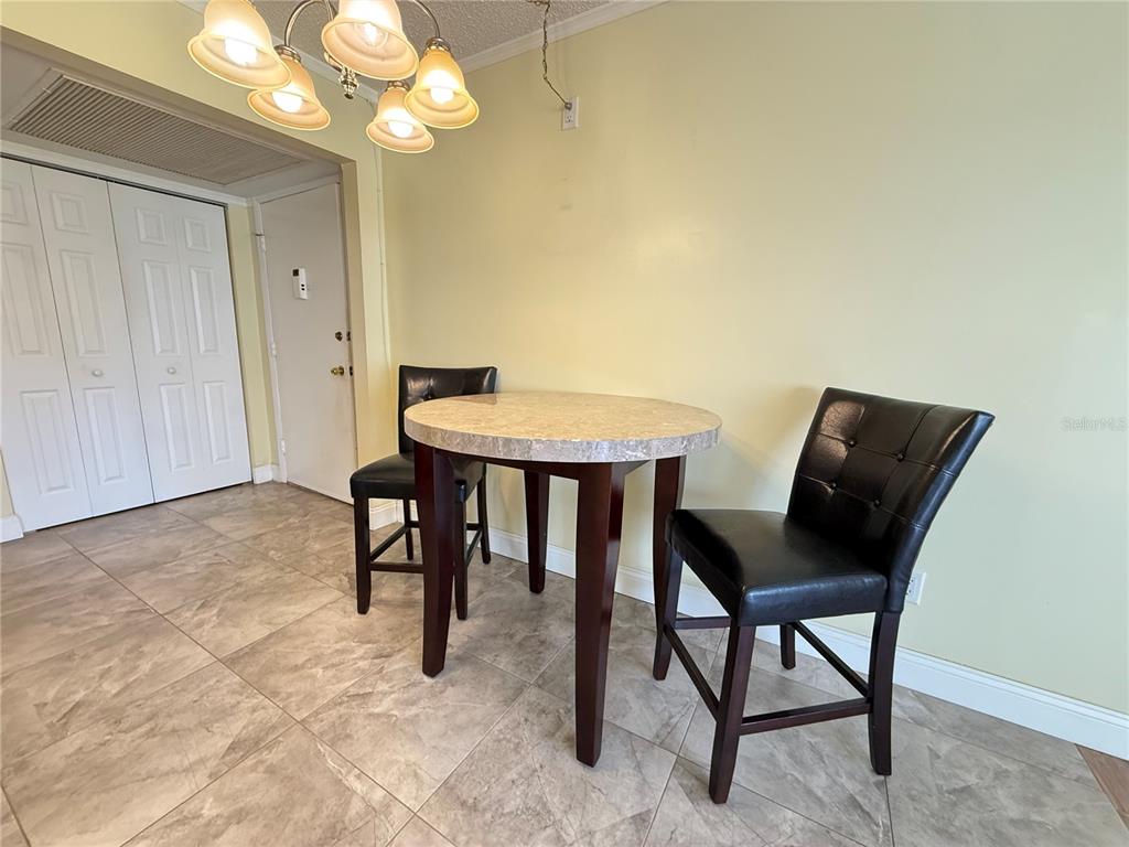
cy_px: 424
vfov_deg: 85.7
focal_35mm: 14
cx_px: 564
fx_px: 457
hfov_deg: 102.1
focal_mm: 2.22
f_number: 2.2
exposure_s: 1/60
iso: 500
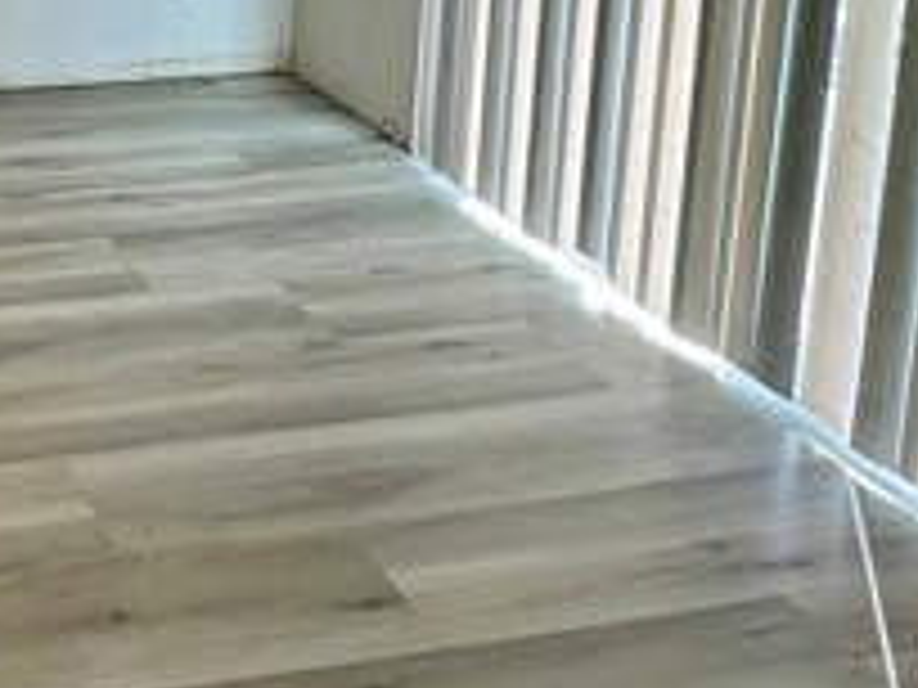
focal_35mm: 44
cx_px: -230
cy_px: -229
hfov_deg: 33.4
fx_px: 1167
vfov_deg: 27.1
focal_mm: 2.22
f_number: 2.2
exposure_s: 1/177
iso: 40
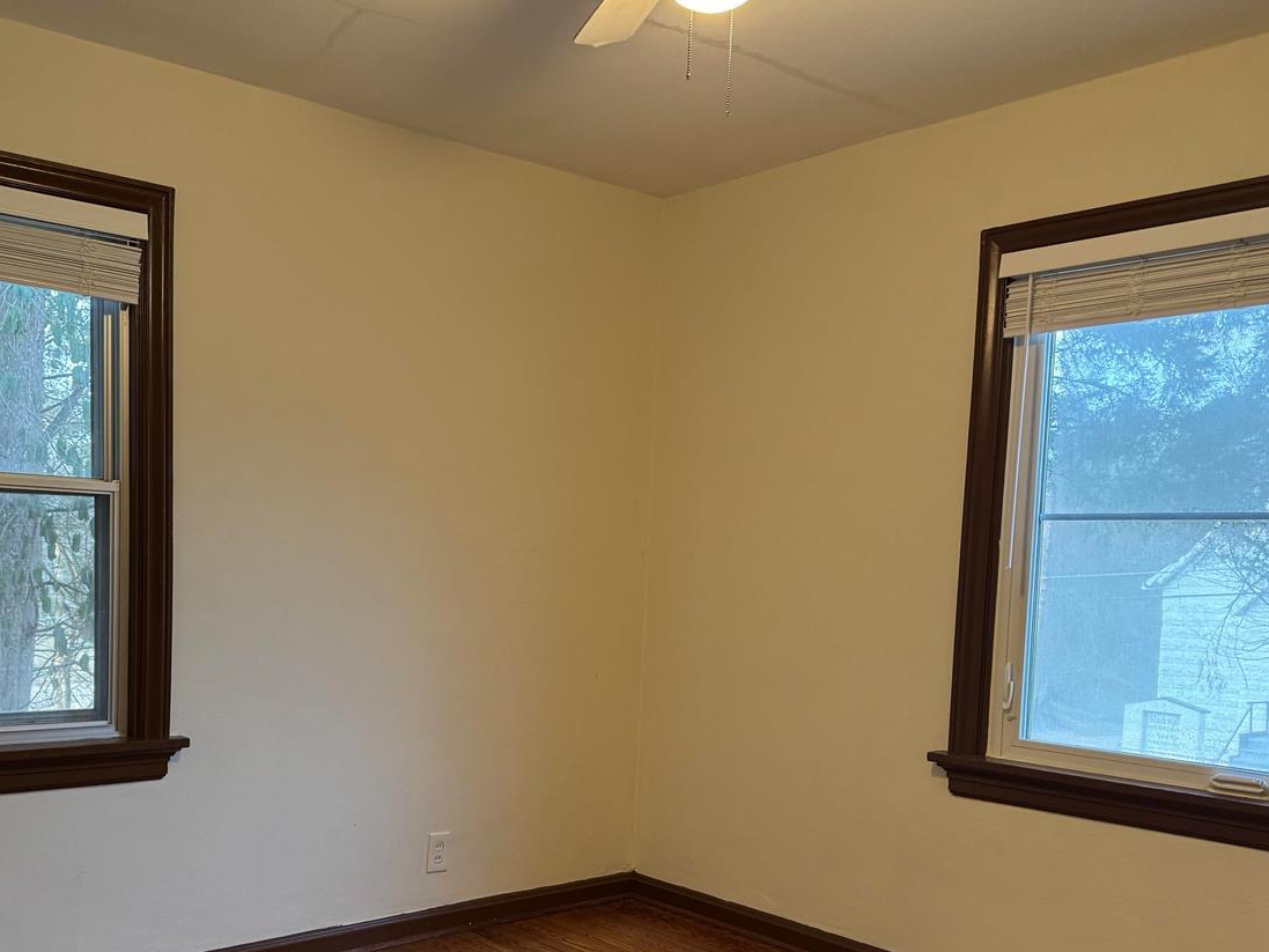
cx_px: 511
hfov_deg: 52.3
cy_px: 656
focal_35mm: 35
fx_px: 1283
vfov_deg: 40.1
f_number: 1.78
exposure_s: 1/60
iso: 250
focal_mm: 6.76
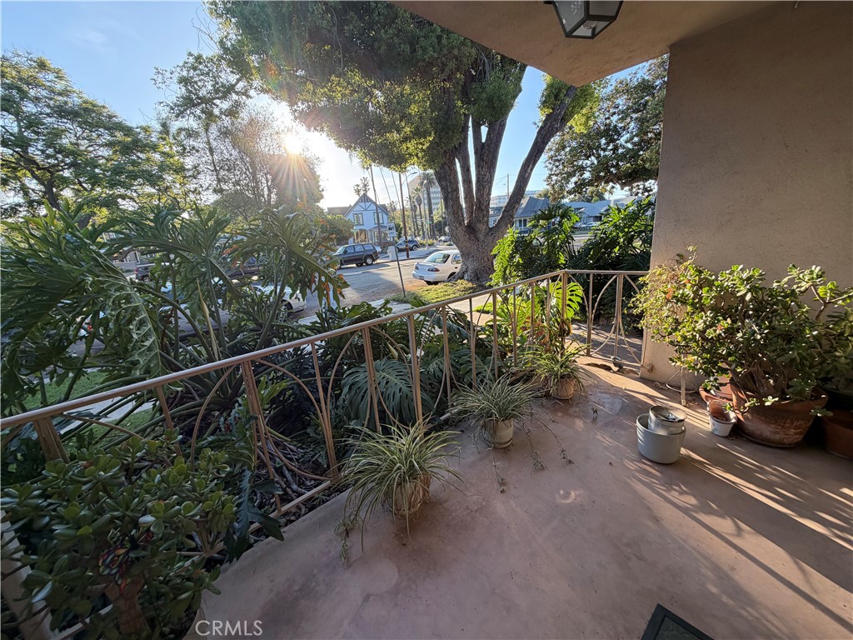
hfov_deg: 102.1
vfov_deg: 85.7
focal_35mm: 14
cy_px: 320
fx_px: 345
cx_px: 426
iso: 50
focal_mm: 2.22
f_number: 2.2
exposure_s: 1/155
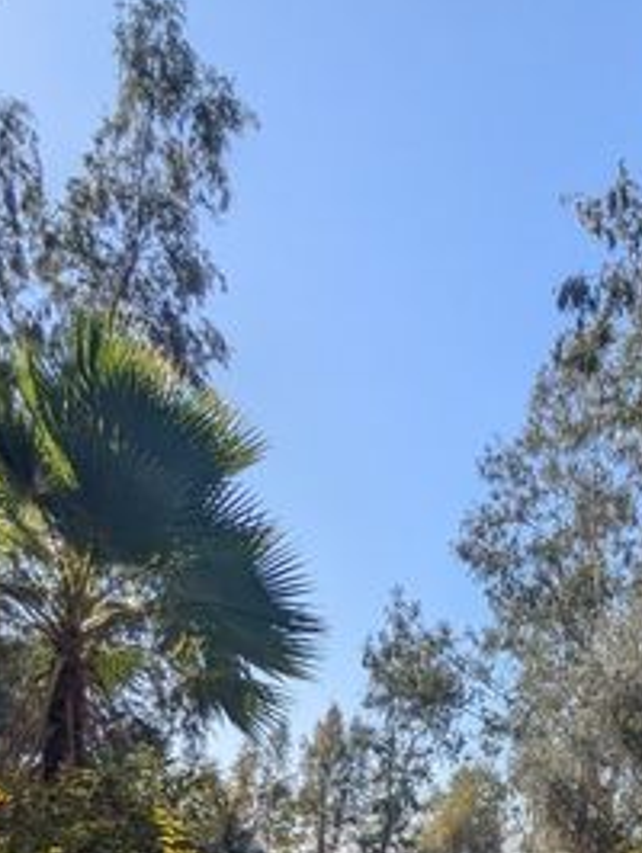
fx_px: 988
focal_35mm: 40
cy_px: 975
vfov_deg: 37.6
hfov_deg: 32.7
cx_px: 658
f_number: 2.2
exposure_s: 1/1721
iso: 50
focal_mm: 2.35
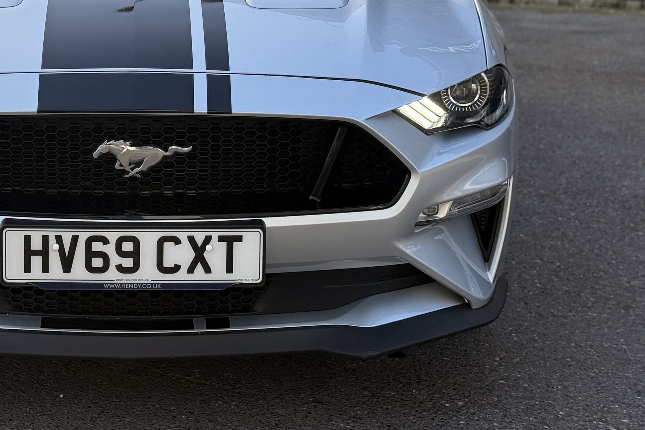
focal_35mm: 82
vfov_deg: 16.5
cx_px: 138
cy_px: 59
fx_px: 1469
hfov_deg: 24.4
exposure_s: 1/1149
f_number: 1.78
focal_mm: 6.76
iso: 64
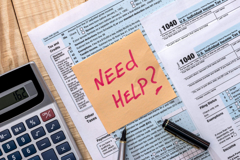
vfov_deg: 13.1
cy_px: 80
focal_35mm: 105
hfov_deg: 19.4
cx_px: 120
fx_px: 700
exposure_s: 1/160
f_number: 11
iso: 320
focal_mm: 105
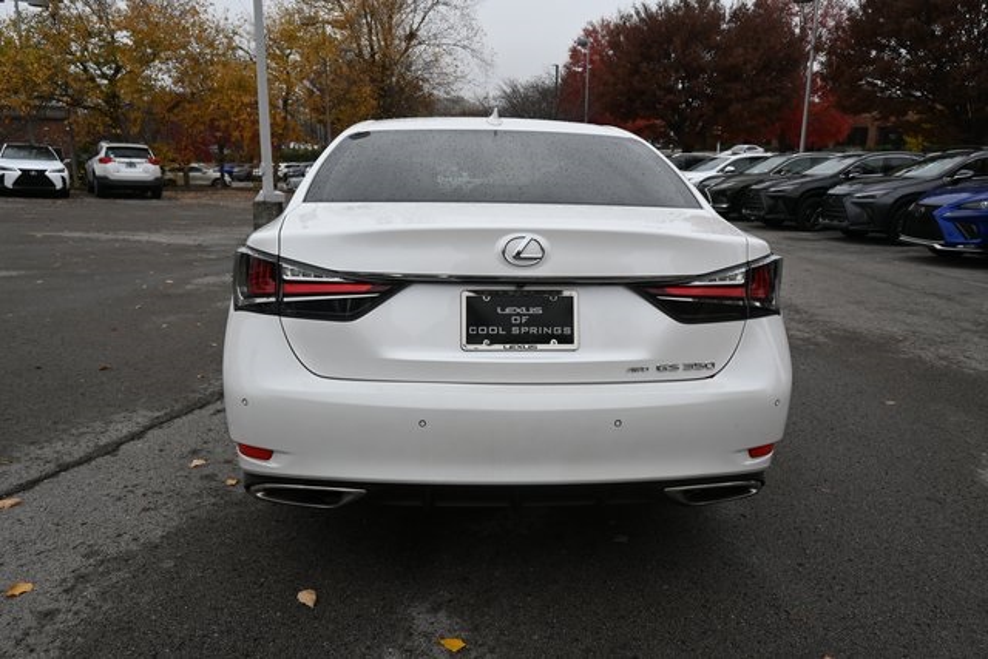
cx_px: 494
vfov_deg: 49.2
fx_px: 721
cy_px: 330
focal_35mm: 26
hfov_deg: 68.9
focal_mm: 17.5
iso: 140
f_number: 5.6
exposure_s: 1/250
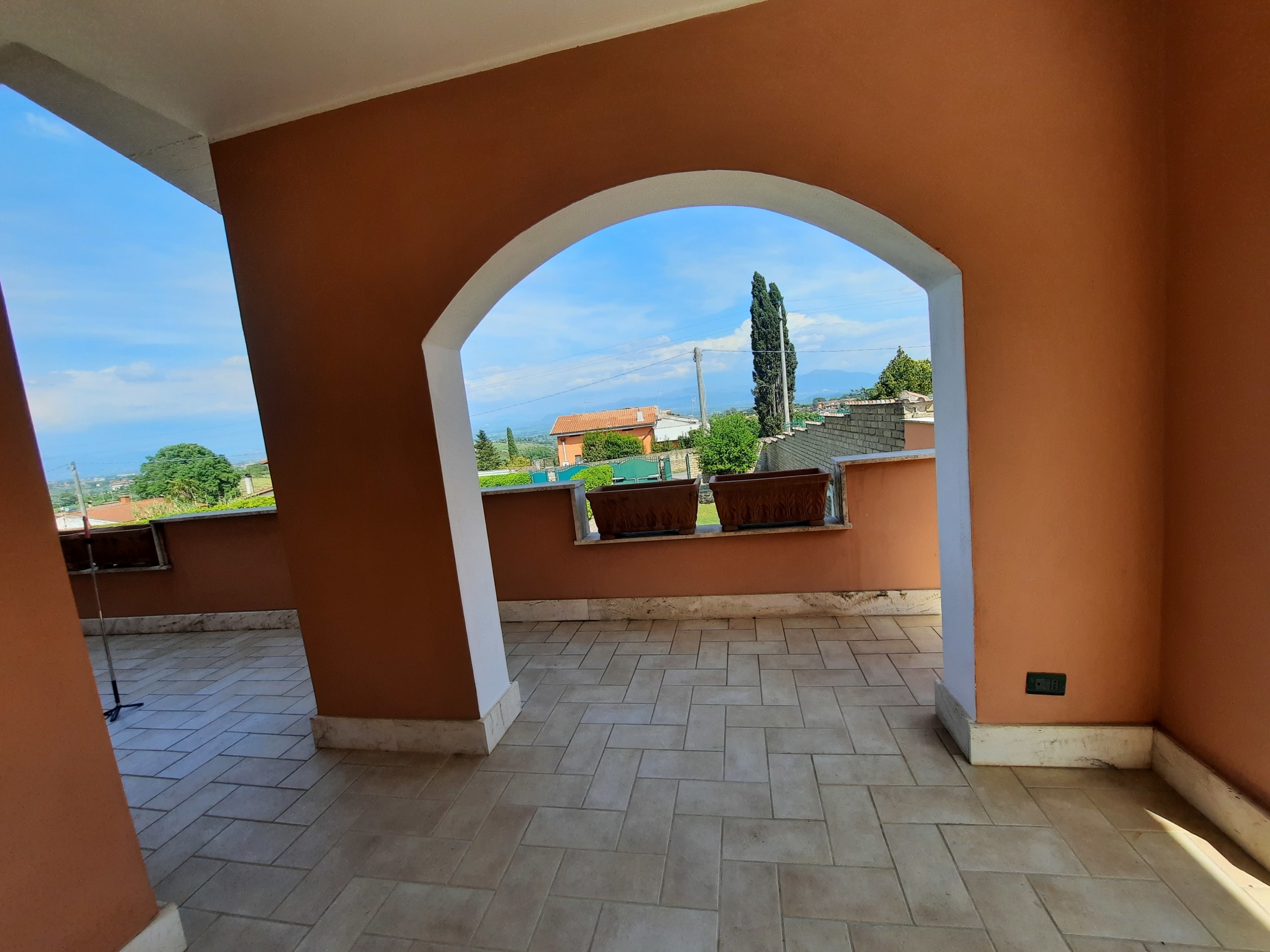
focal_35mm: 13
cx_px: 635
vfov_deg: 89.9
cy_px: 476
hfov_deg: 106.2
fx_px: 477
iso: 40
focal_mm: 1.74
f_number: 2.2
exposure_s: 1/1011
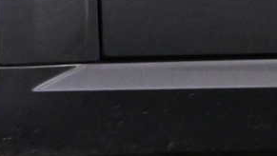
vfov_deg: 7.1
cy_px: -56
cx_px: -444
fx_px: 1253
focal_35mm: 170
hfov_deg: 10.4
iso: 3200
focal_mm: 19.5
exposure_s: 1/125
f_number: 3.8
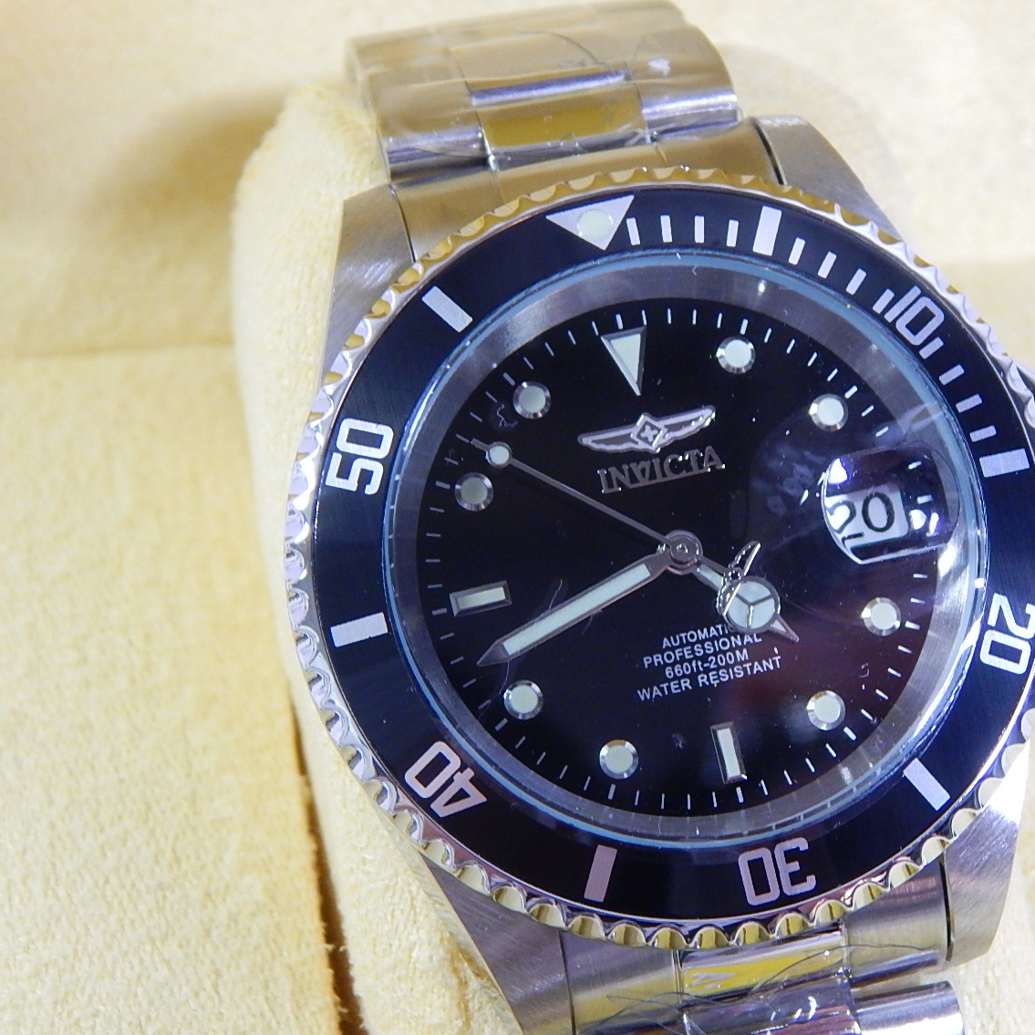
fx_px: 2909
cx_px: 624
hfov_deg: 20.1
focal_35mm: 86
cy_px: 539
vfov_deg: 20.2
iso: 400
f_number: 4.1
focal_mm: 12.3
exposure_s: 1/25
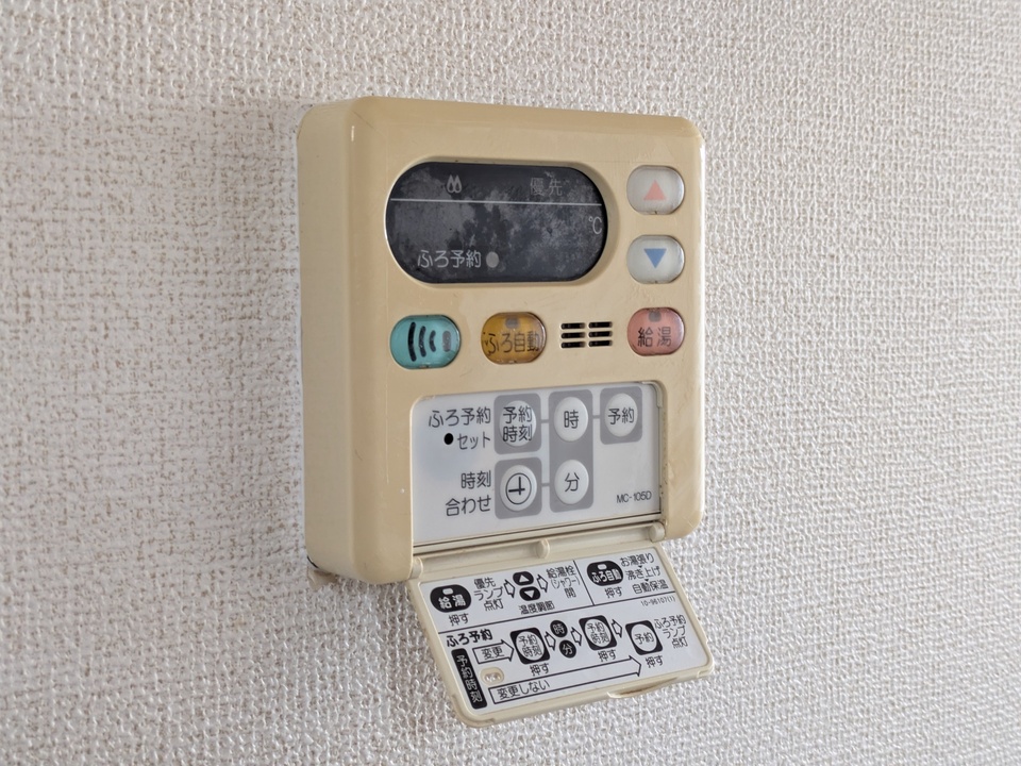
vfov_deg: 28.6
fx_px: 1504
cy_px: 383
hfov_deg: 37.5
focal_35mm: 51
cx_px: 510
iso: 90
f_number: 1.89
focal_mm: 5.43
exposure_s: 1/24
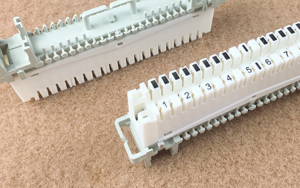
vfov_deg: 28.5
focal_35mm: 45
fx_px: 368
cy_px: 65
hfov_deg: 44.2
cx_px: 174
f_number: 2.2
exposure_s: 1/100
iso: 40
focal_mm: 4.15
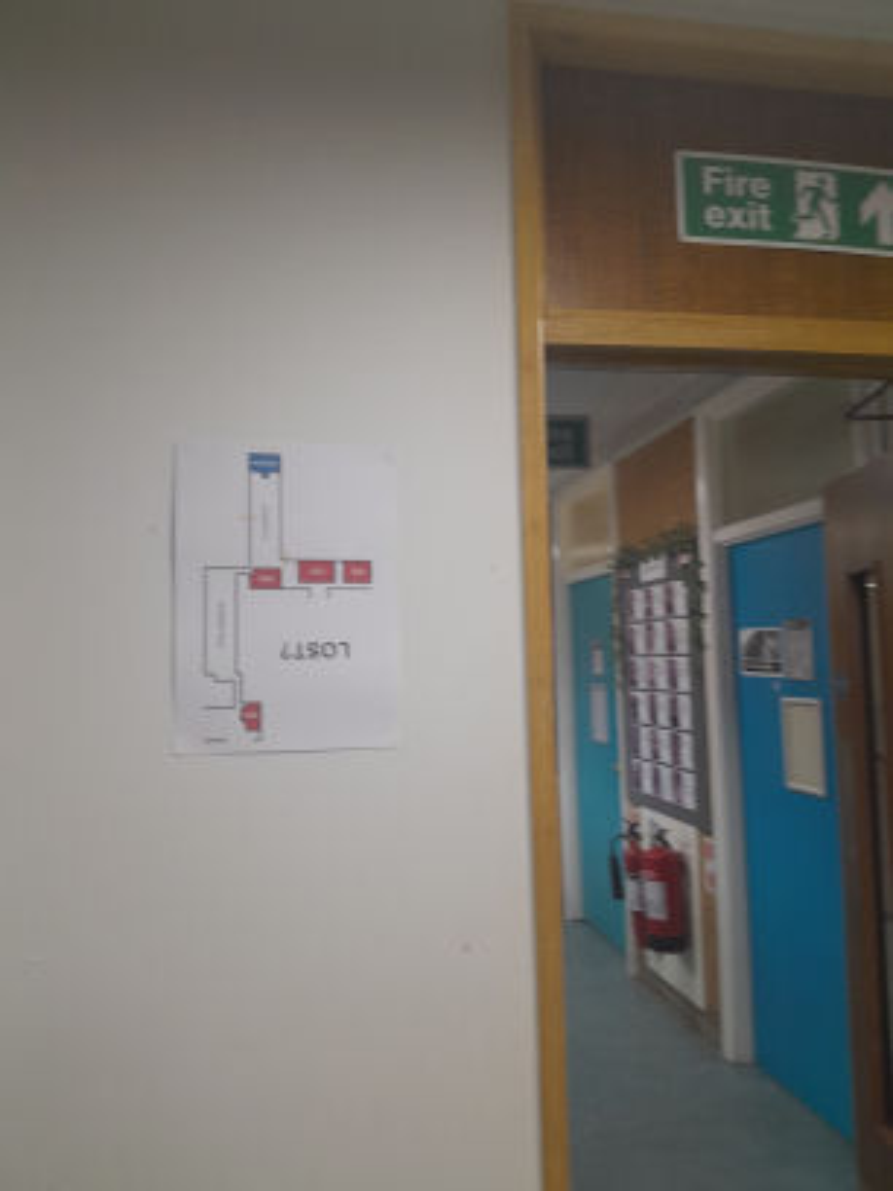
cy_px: 596
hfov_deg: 53.1
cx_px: 446
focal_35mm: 26
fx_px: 894
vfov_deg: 67.3
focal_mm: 3.98
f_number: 1.8
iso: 160
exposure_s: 1/50
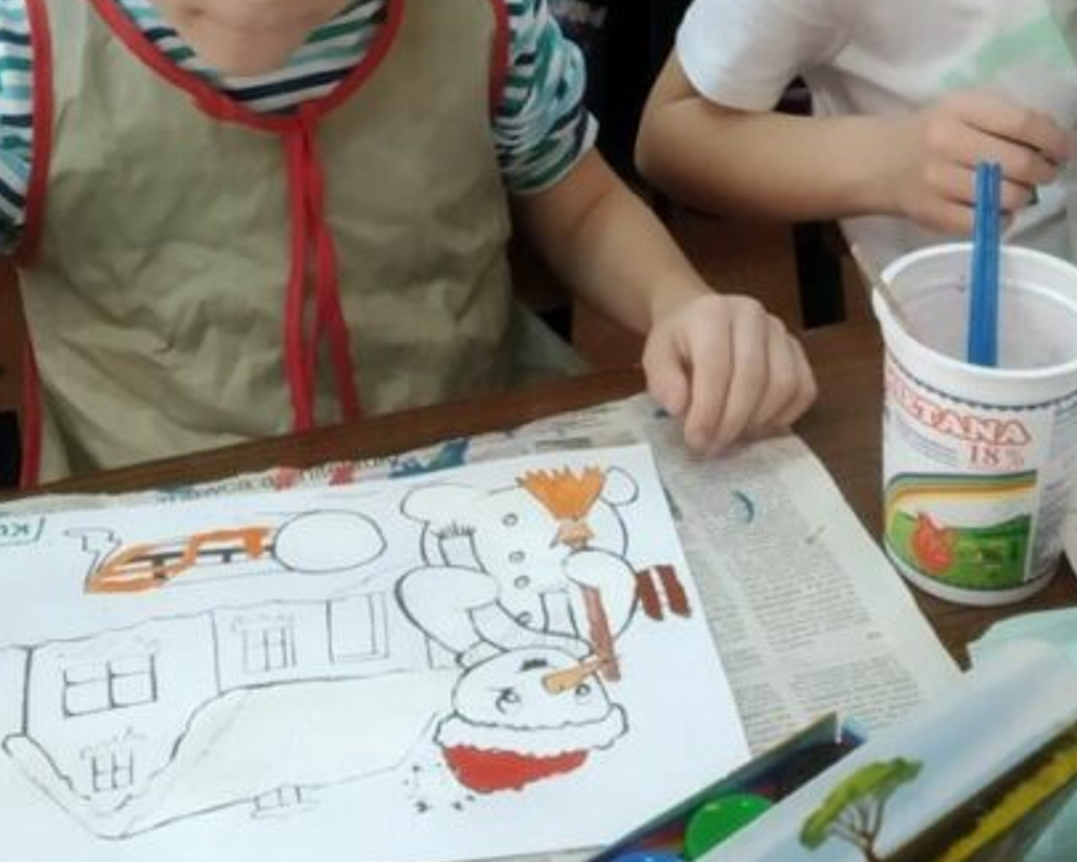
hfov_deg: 29.4
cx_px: 684
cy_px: 24
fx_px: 2040
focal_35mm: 64
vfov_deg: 23.0
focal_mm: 3.82
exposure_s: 1/33
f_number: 2.2
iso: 320
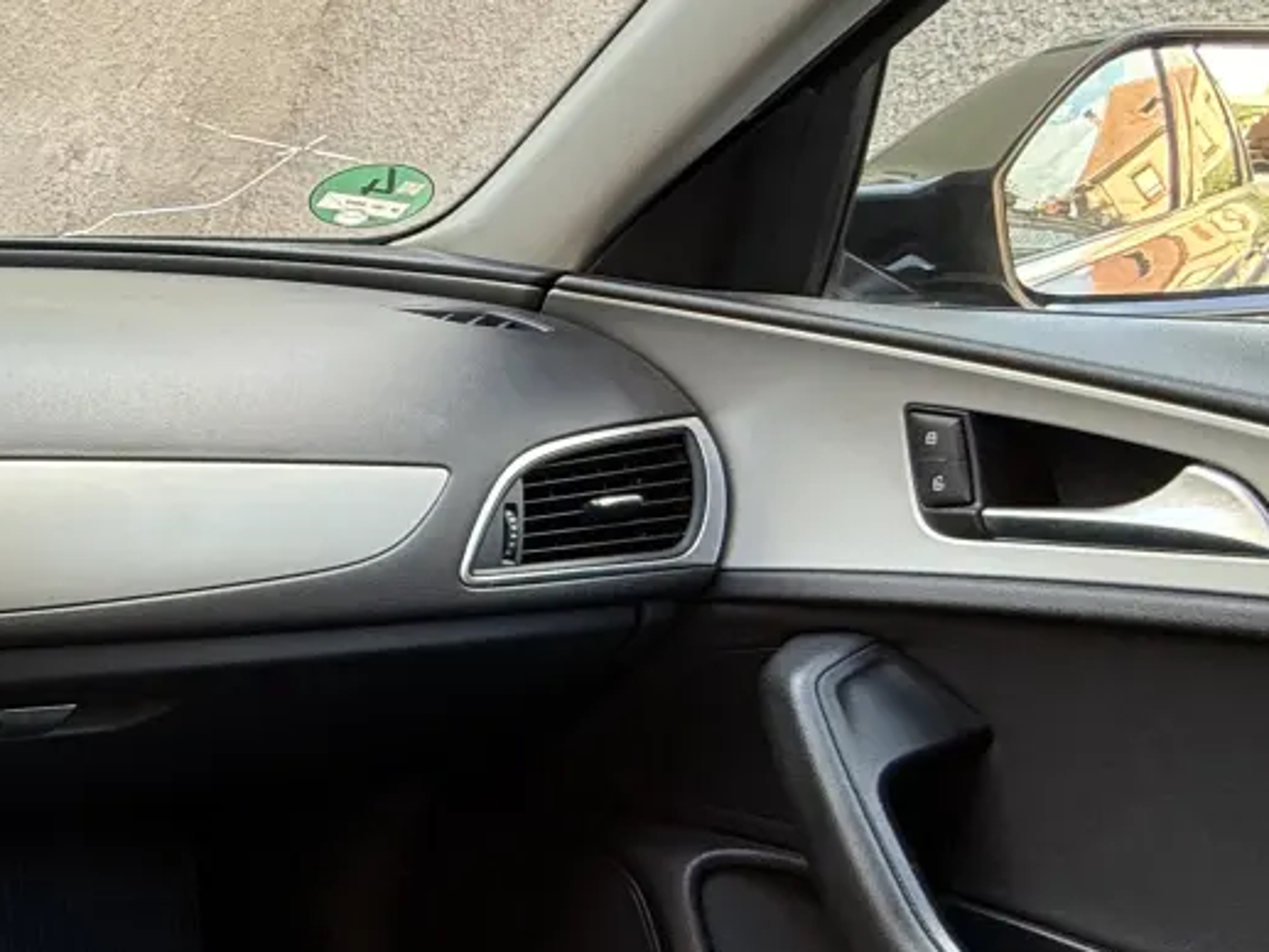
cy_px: 724
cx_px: -378
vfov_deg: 35.9
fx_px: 1430
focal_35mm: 39
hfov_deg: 34.2
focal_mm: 2.22
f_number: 2.2
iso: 160
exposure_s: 1/99
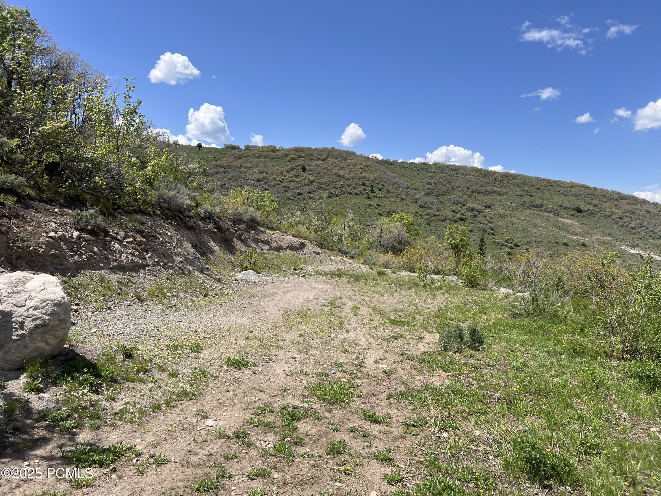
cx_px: 330
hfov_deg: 67.3
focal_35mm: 26
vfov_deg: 53.1
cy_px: 248
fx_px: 496
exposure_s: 1/4274
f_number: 1.5
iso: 50
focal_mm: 5.7
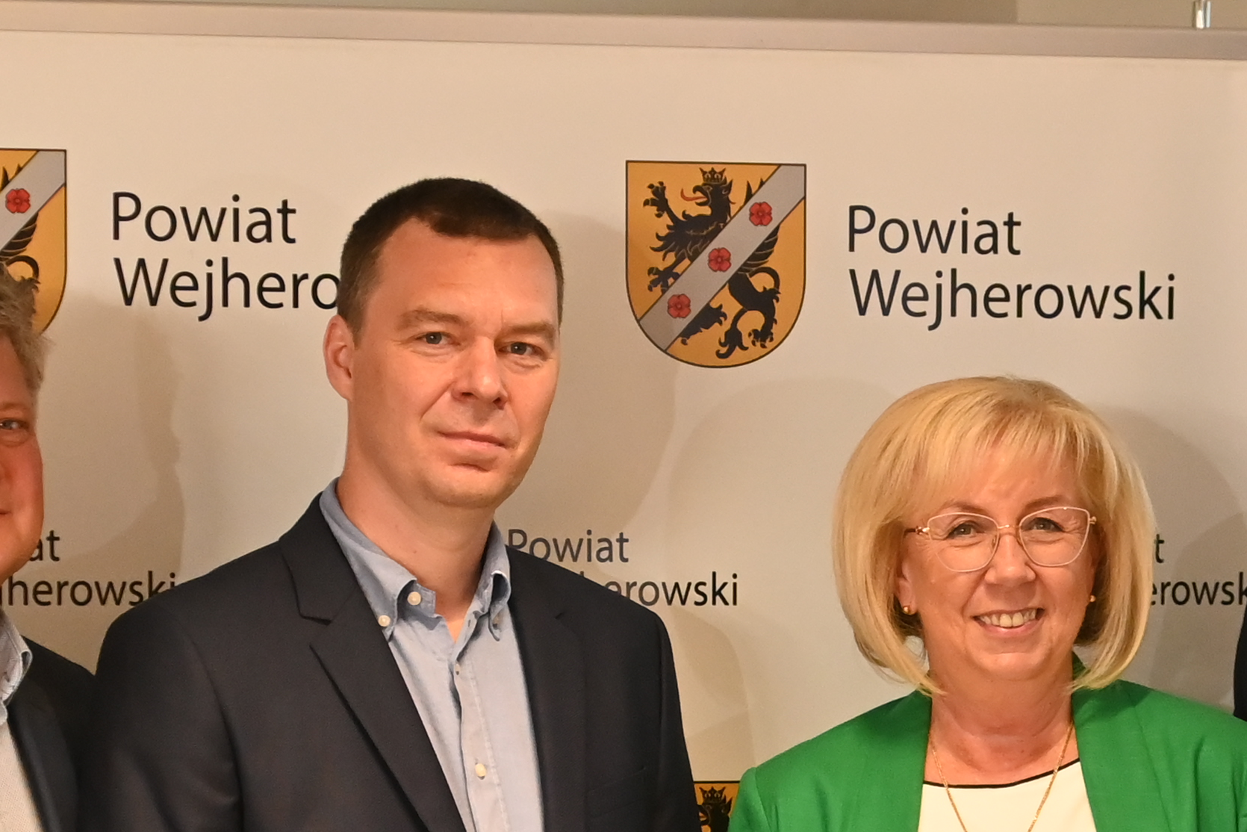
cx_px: 688
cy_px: 675
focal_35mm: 140
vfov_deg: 9.8
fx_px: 4850
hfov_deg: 14.6
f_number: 4.5
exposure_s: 1/125
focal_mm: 28
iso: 1100
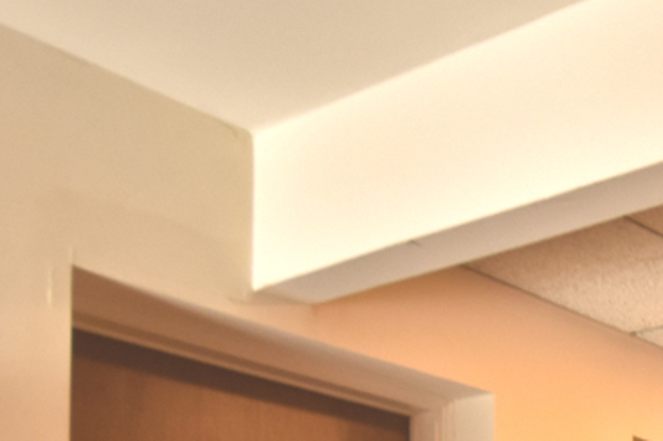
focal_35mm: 66
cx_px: 859
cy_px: 743
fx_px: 1215
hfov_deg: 26.1
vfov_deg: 17.5
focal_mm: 10
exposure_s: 1/13
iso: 500
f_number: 4.5
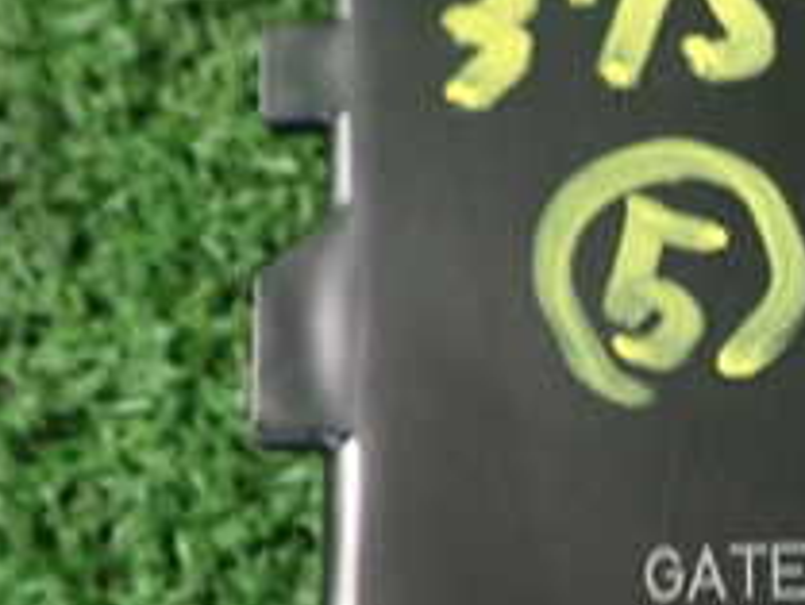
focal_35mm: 86
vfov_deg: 16.9
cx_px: 863
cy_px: 547
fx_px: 2001
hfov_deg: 21.7
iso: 800
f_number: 2.3
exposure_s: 1/30
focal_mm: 5.4
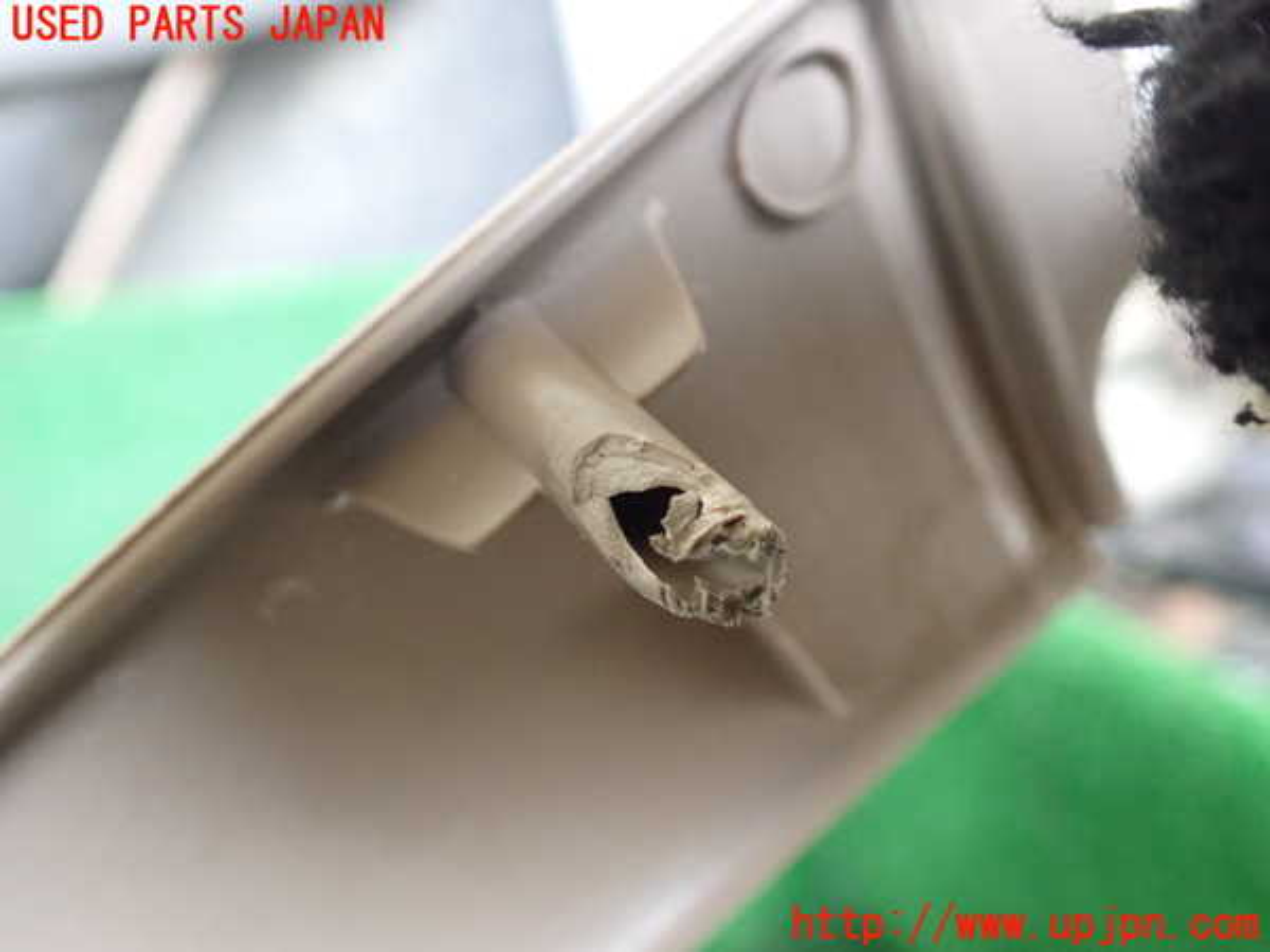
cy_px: 476
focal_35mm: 30
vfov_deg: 46.8
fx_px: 1101
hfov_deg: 60.0
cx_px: 635
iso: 800
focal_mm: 5.4
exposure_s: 1/60
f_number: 2.3
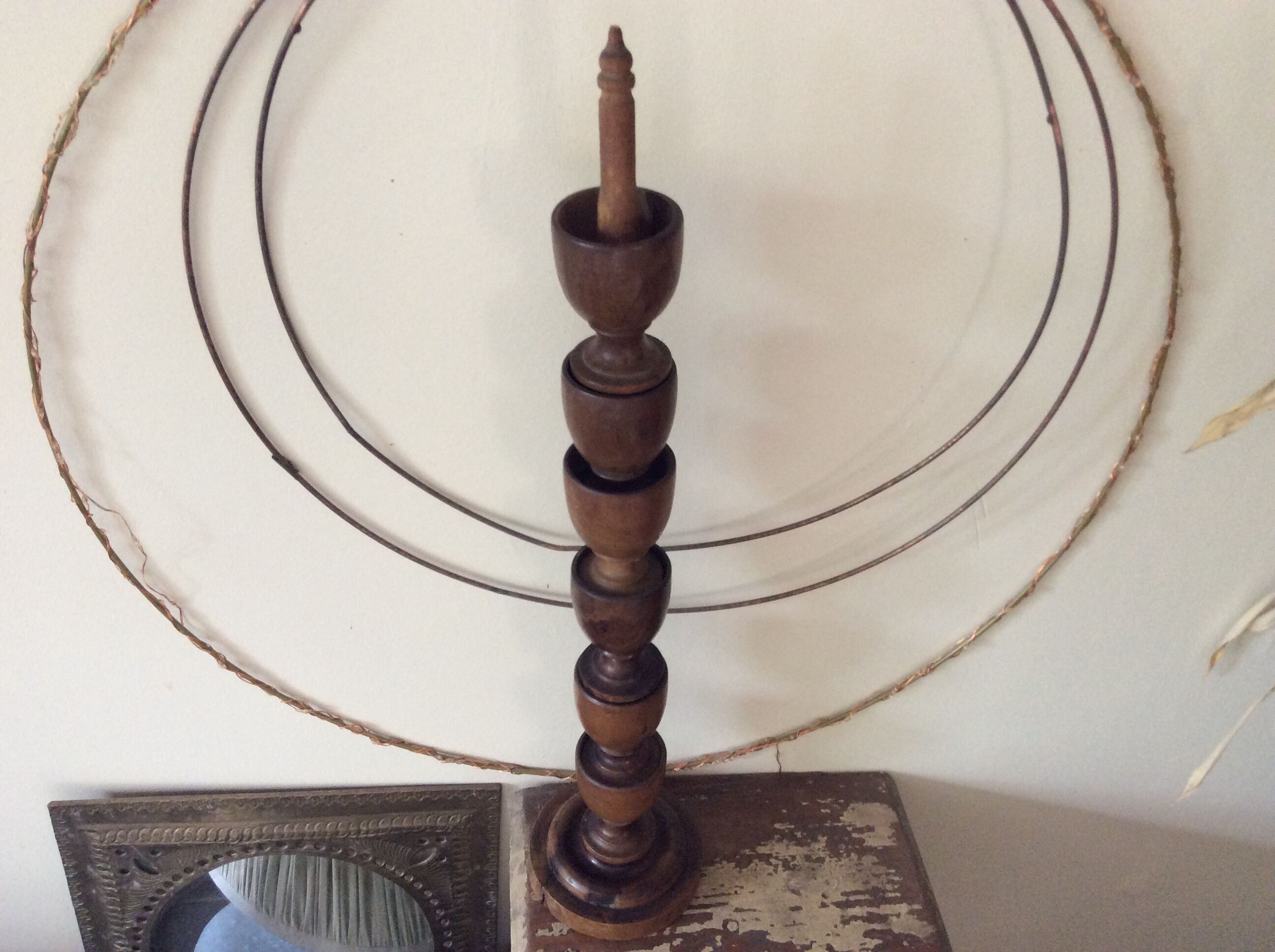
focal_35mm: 32
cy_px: 476
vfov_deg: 44.1
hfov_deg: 56.9
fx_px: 1177
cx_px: 638
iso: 125
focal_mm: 3.3
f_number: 2.4
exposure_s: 1/25
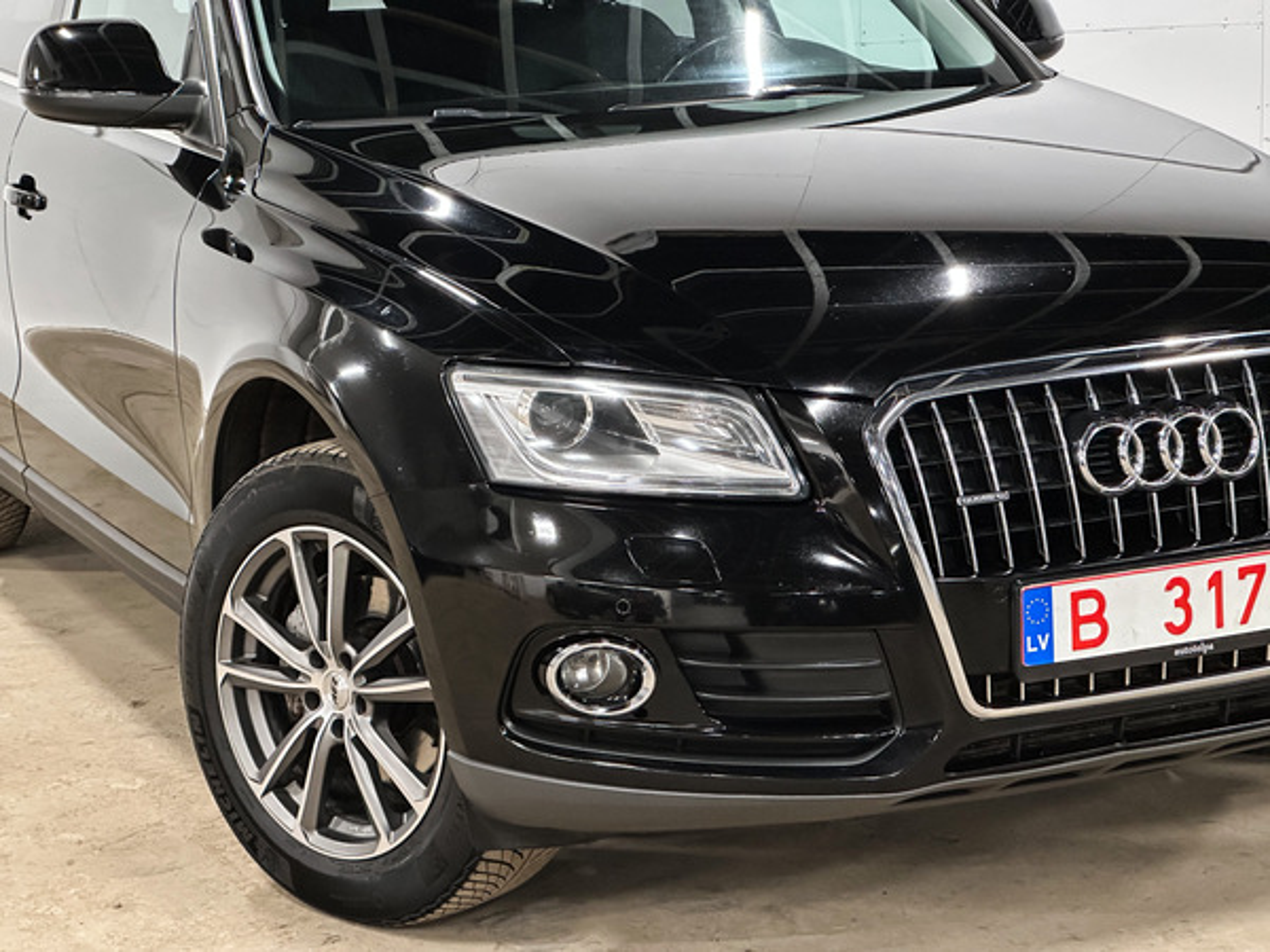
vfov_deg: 19.1
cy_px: 476
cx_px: 635
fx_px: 2825
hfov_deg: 25.3
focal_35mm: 77
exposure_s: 1/35
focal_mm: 9
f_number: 2.8
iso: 1000
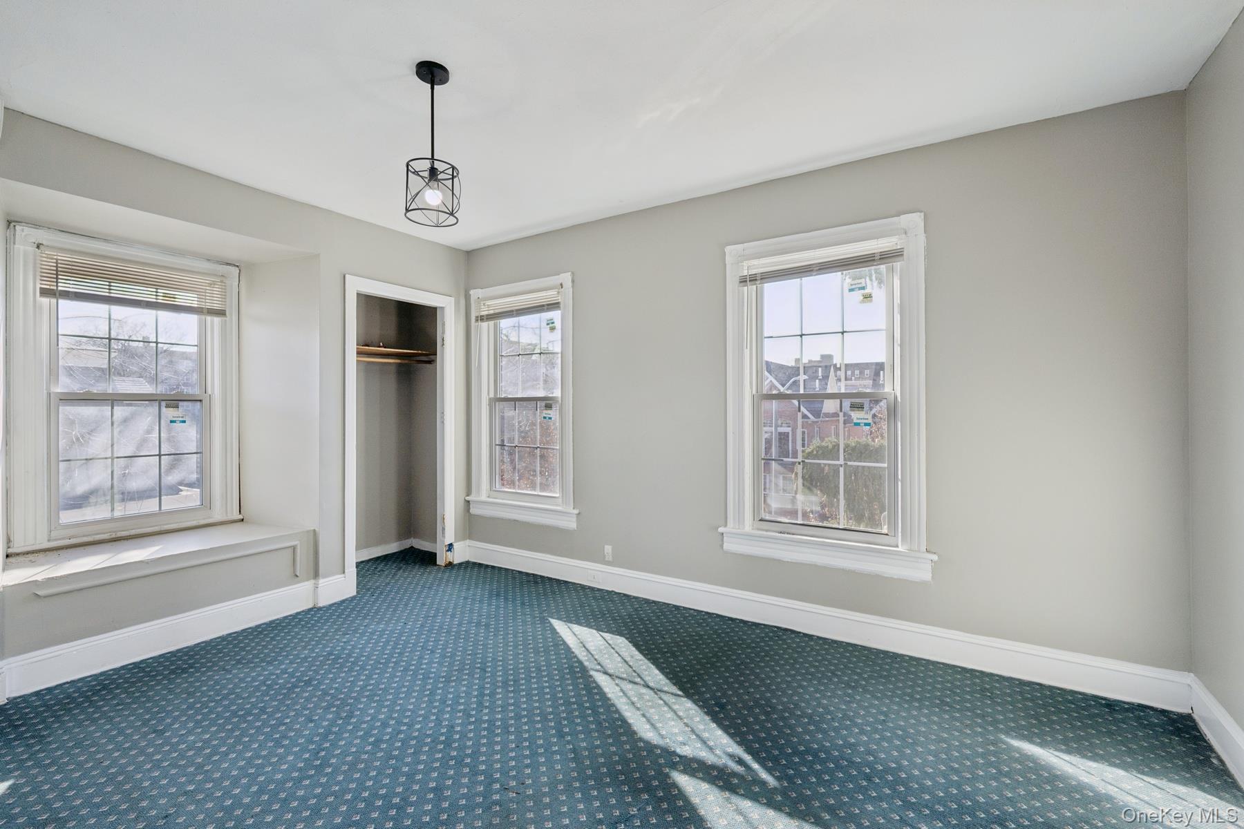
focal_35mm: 16
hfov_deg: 98.5
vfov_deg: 75.5
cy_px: 414
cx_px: 622
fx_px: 536
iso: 400
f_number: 8
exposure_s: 1/60
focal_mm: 15.5
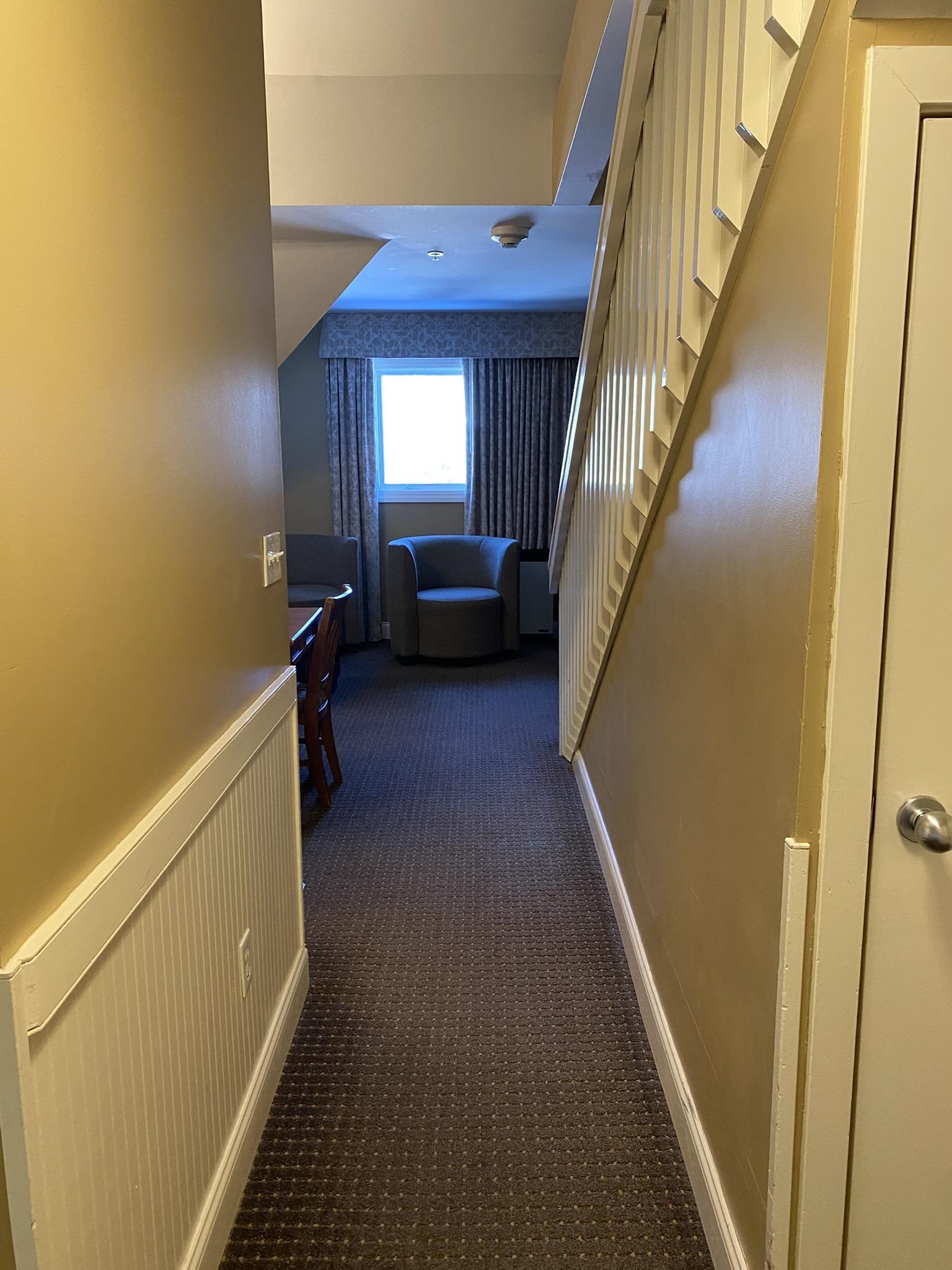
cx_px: 476
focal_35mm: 26
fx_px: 953
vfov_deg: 67.3
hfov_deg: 53.1
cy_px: 635
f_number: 1.8
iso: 200
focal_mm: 4.25
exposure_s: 1/60
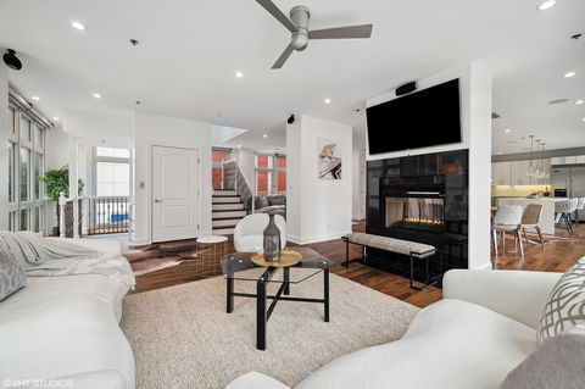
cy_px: 194
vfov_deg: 81.1
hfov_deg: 104.3
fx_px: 227
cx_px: 292
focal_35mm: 14
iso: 400
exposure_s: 1/25
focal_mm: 14
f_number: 8
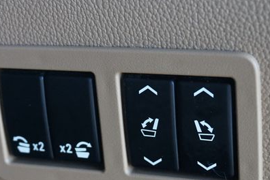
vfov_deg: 16.1
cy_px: 100
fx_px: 636
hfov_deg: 24.0
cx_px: 134
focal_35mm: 85
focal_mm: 35
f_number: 5.6
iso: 800
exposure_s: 1/60
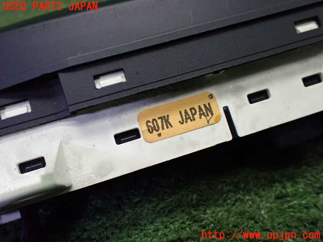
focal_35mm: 36
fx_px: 336
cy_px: 121
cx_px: 162
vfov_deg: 39.7
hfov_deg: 51.4
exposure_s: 1/160
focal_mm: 6.37
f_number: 2.5
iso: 640
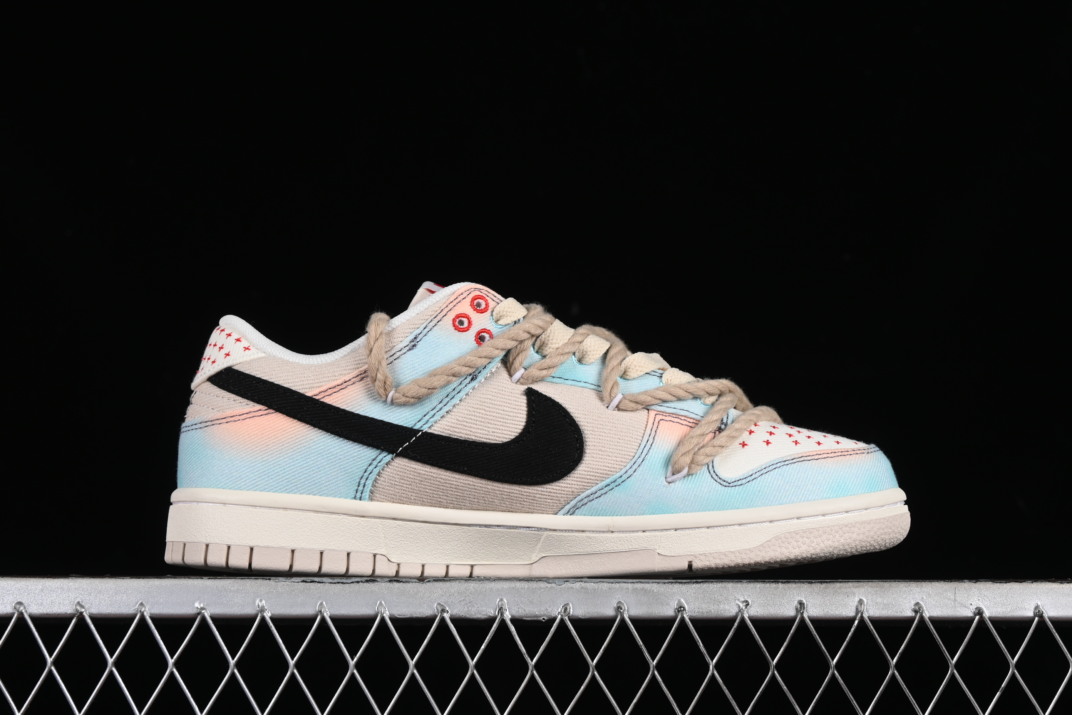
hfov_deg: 27.0
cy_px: 358
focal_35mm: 75
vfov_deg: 18.2
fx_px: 2233
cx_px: 536
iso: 160
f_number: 8
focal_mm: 50
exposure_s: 1/80
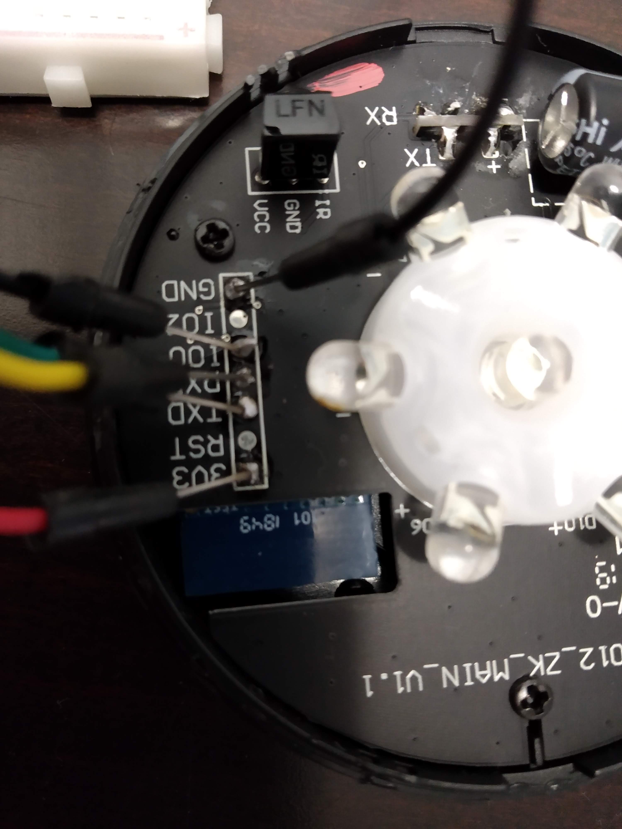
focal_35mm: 26
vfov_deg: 67.3
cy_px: 414
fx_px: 623
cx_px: 311
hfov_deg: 53.1
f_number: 2.2
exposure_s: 1/14
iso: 1000
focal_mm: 3.82
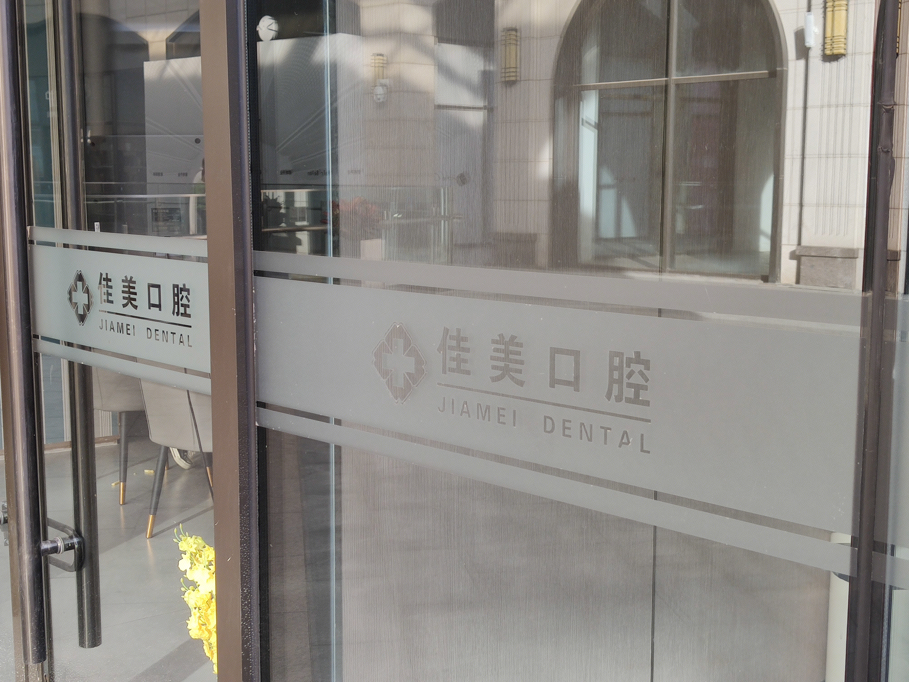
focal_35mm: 45
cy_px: 341
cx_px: 454
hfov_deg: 42.1
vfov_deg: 32.2
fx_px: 1182
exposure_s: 1/100
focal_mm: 4.75
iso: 126
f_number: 1.75
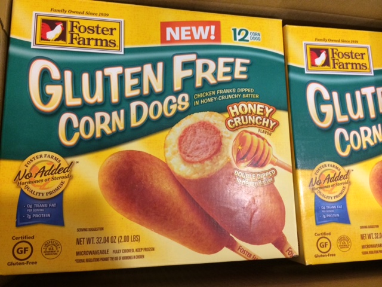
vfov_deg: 46.8
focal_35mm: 30
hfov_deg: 60.0
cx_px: 191
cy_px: 144
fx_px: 331
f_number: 2.2
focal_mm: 4.12
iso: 200
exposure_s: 1/30
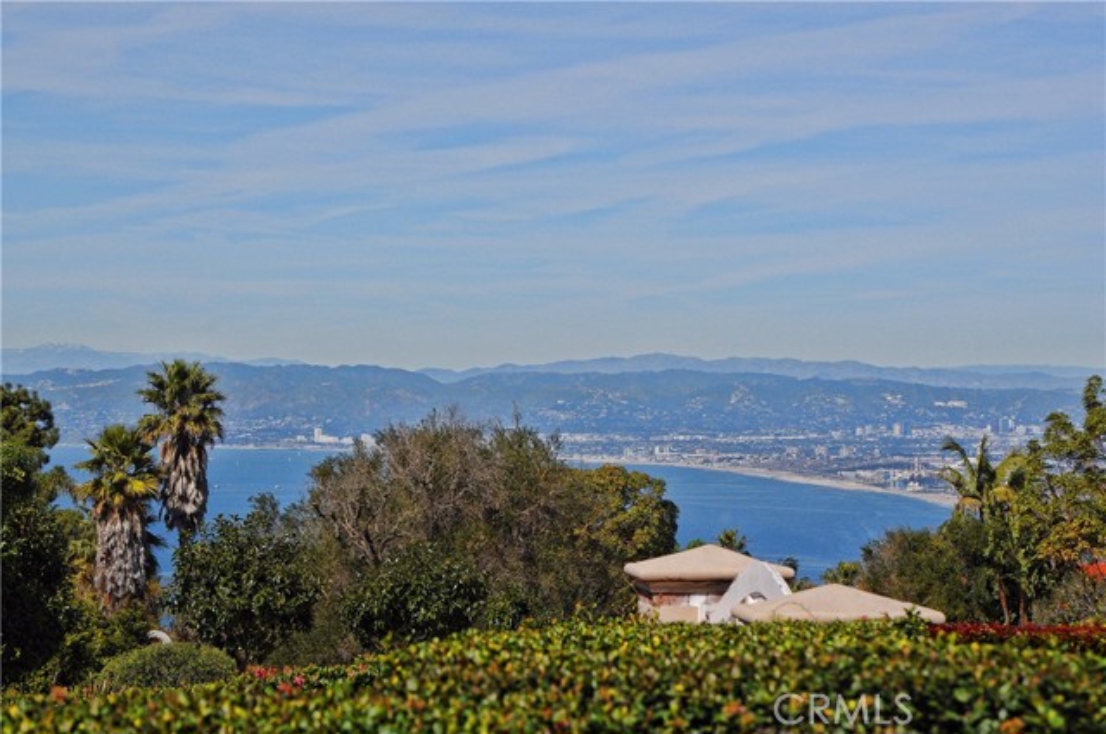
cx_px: 553
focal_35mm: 135
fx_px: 4142
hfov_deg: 15.2
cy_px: 367
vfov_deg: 10.1
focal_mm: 90
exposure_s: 1/800
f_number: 14
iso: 200
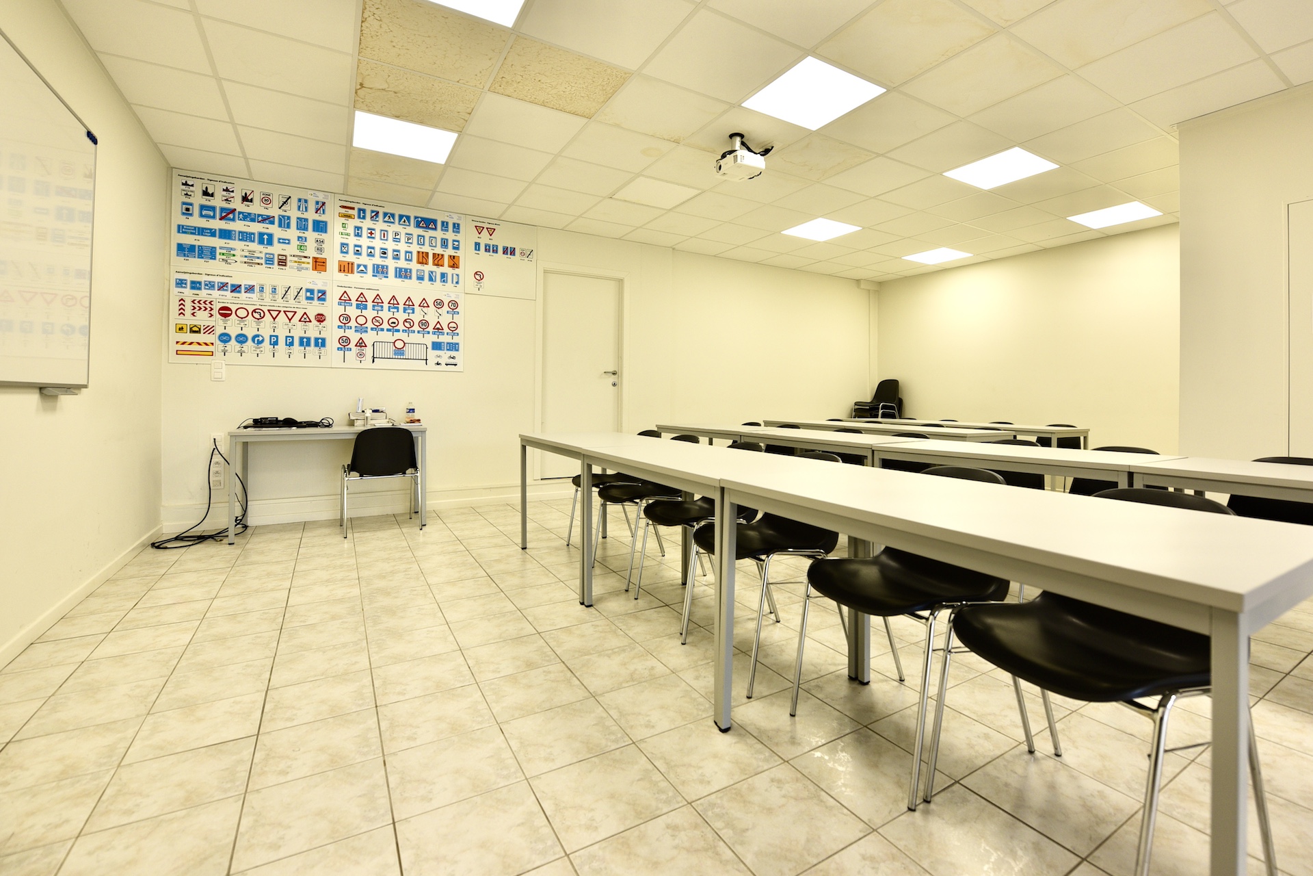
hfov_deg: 104.3
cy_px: 438
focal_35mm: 14
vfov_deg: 81.2
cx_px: 656
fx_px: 511
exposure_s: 1/80
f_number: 4.5
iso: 200
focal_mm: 14
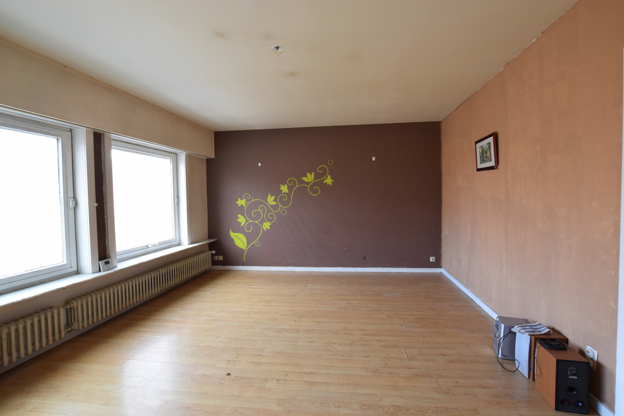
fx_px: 260
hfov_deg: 100.4
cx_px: 312
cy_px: 208
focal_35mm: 15
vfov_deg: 77.4
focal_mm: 10
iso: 100
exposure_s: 1/4
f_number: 8
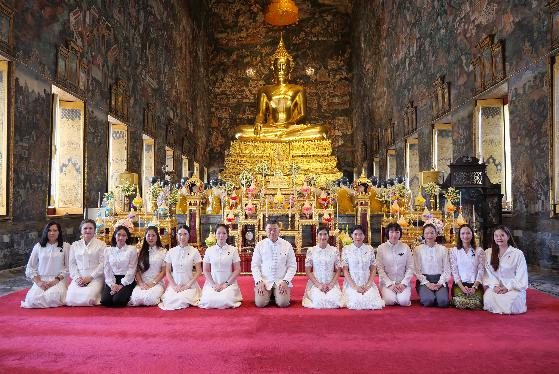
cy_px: 187
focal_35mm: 24
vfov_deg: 53.2
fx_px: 373
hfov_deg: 73.7
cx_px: 280
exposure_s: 1/15
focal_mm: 12
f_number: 4
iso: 200
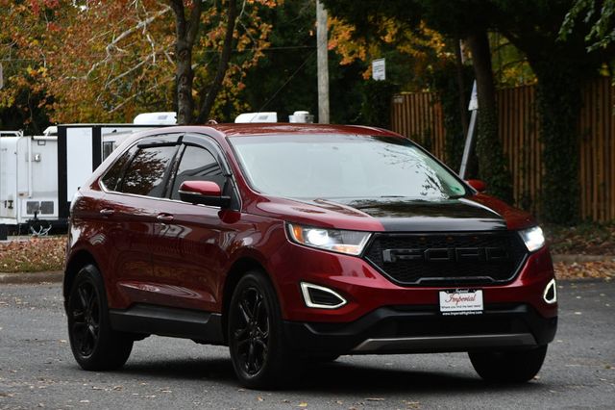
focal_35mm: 157
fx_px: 2681
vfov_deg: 8.7
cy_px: 205
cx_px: 308
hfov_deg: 13.1
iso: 200
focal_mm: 105
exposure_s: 1/250
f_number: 6.3
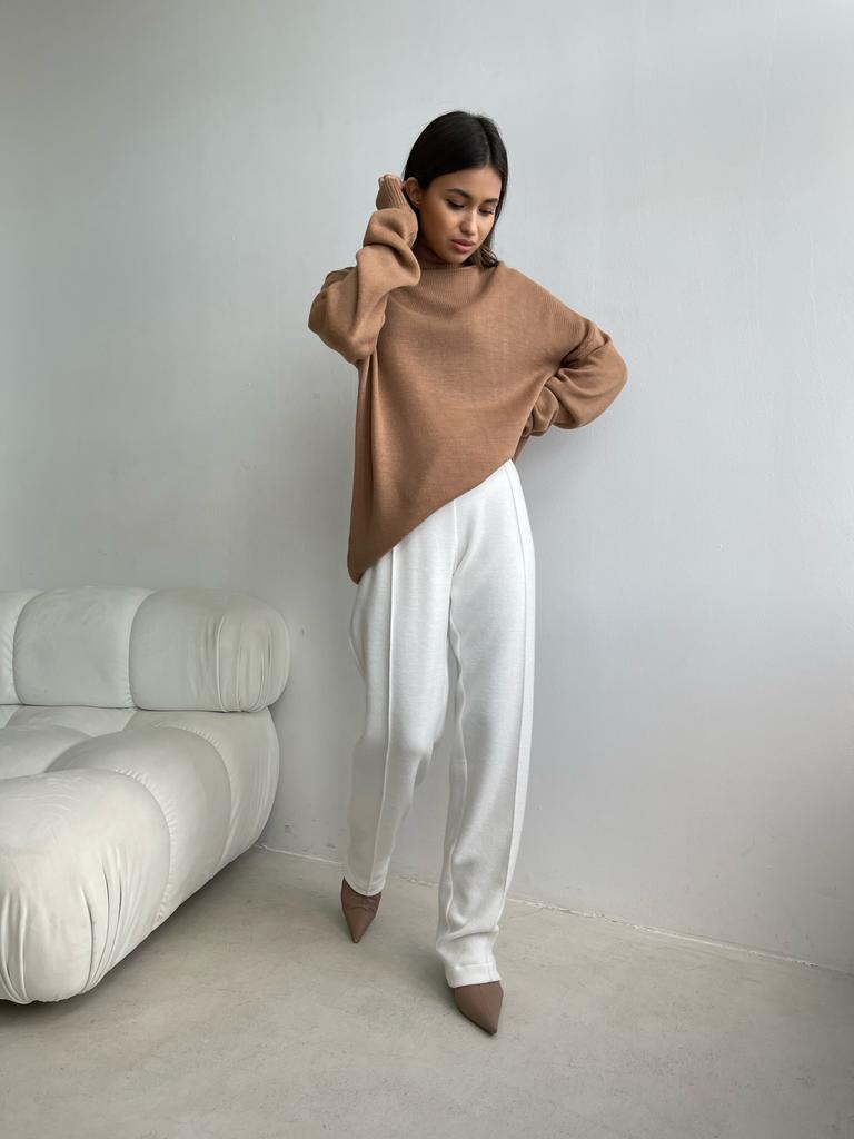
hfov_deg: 53.1
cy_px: 570
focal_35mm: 26
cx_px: 427
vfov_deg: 67.3
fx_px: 855
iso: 32
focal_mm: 5.1
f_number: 1.6
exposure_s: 1/121
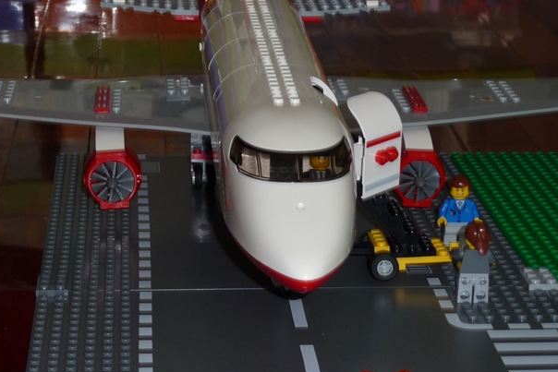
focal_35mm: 115
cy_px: 231
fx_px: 1783
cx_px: 282
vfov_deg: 11.9
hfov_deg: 17.8
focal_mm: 14.2
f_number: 4.7
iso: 100
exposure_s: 1/40
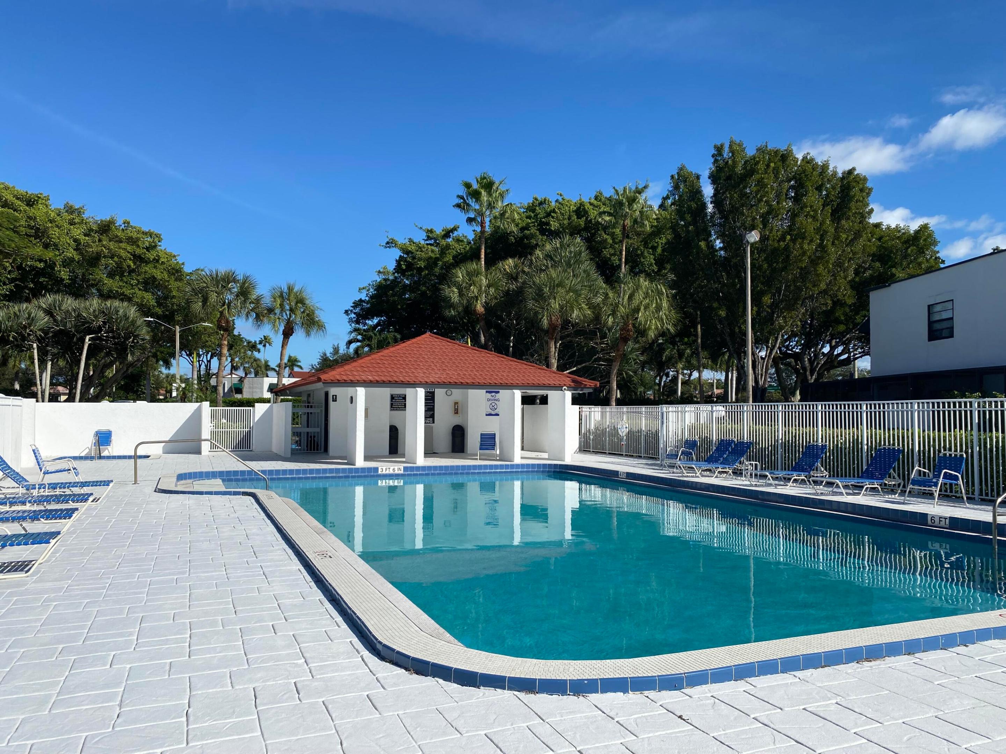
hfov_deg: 67.3
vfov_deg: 53.1
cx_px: 503
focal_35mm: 26
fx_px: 756
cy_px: 377
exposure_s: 1/4608
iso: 32
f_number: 1.8
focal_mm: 4.25
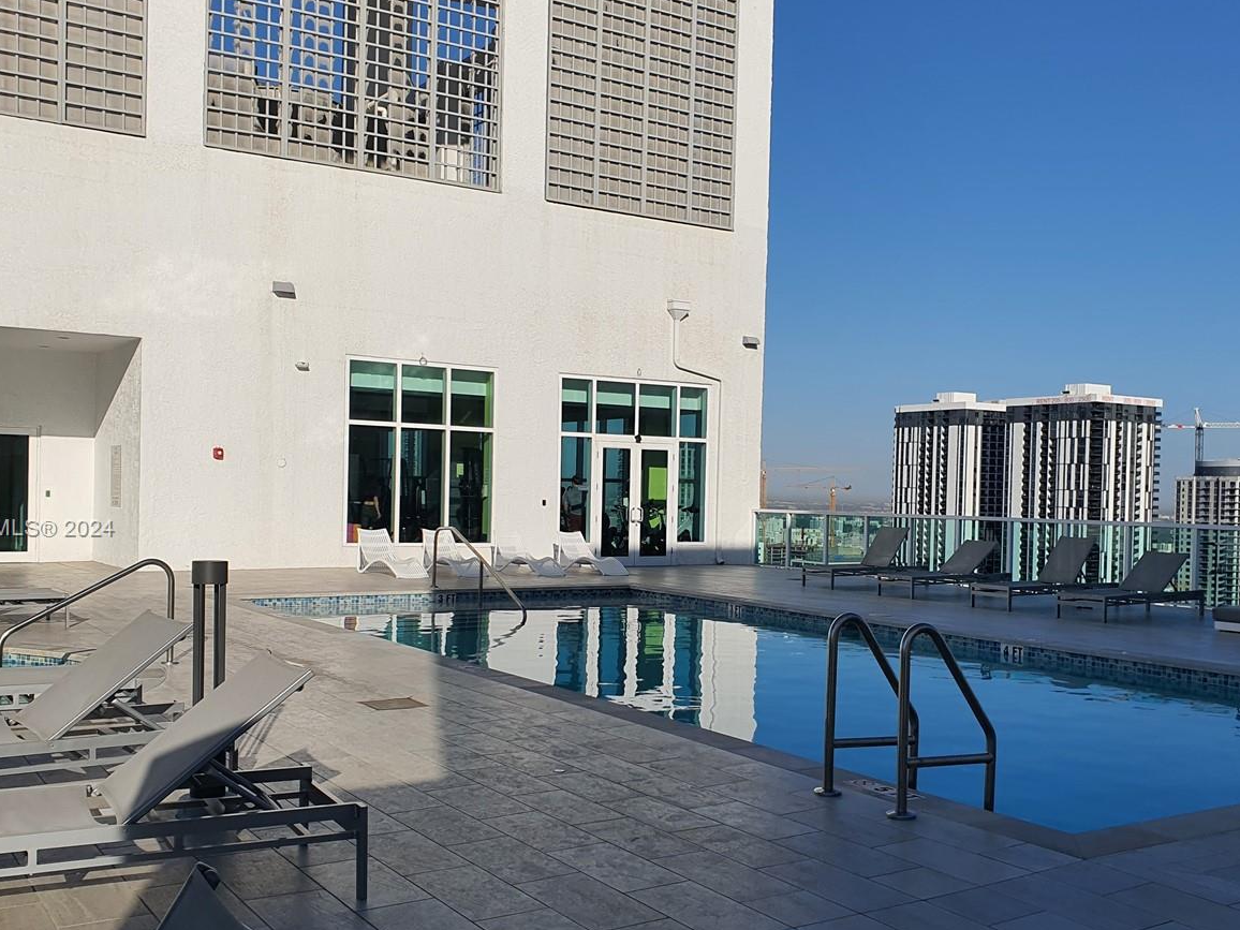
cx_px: 629
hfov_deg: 51.4
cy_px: 530
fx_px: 1290
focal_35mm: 36
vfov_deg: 39.6
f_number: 2.4
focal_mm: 4.3
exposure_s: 1/4144
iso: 50
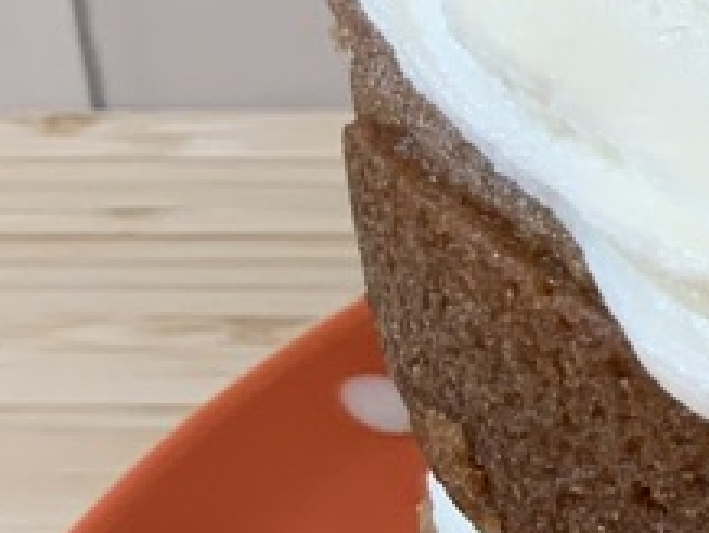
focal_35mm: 170
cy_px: 286
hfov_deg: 10.0
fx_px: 3486
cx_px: 1746
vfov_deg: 8.7
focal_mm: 3
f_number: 1.8
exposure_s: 1/60
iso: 50
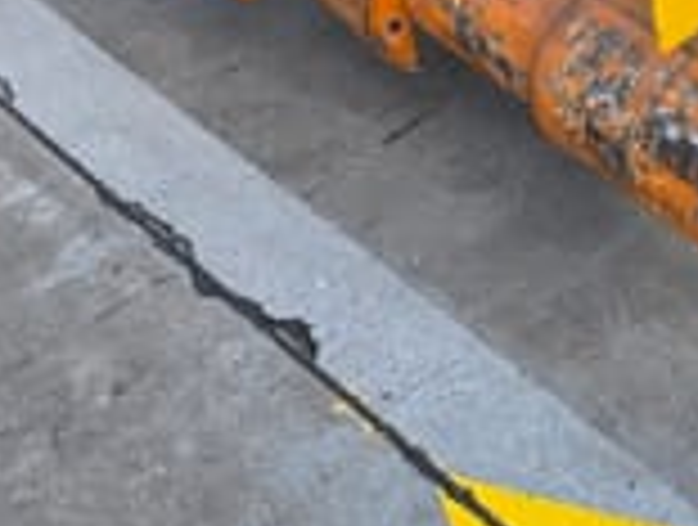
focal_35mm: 74
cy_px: -56
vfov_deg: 19.1
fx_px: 1496
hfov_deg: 23.7
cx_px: 860
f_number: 1.7
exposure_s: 1/180
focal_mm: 6.3
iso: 12
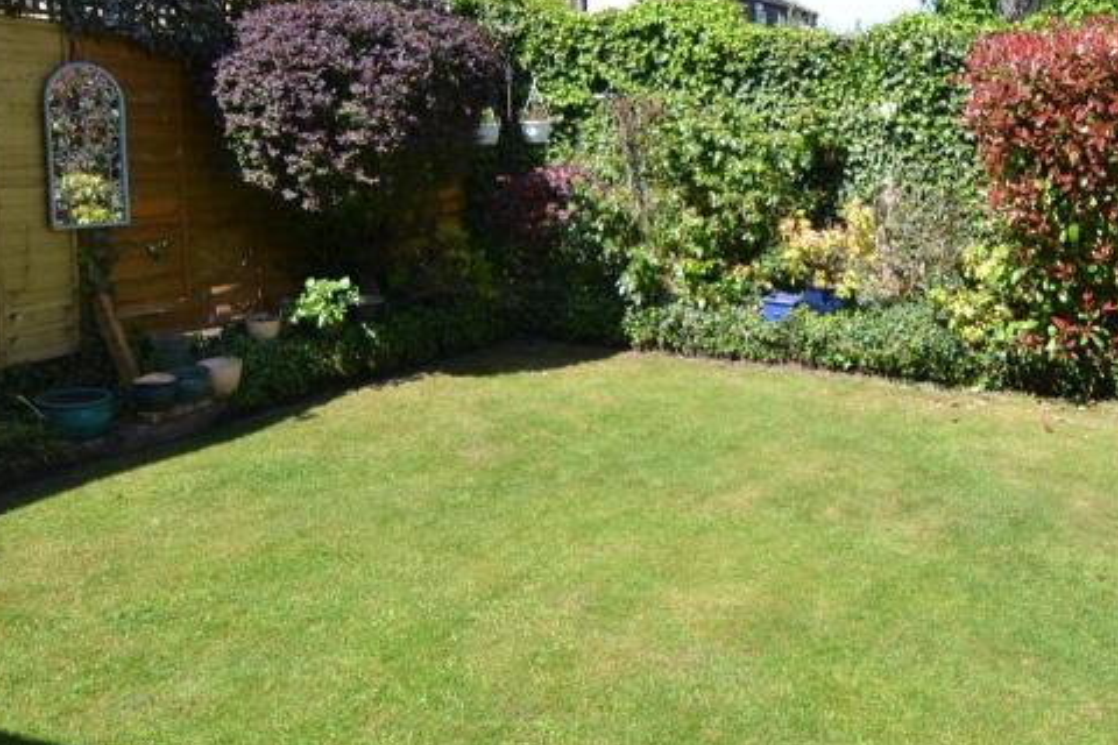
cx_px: 752
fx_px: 994
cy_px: 260
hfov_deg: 57.3
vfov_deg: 40.7
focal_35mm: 32
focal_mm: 10
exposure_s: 1/160
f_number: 6.3
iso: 100
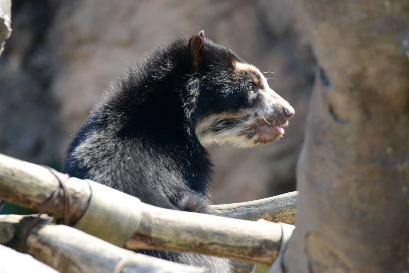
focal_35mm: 600
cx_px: 204
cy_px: 136
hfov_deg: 3.4
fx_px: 6819
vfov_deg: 2.3
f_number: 8
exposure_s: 1/250
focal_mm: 600
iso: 1000
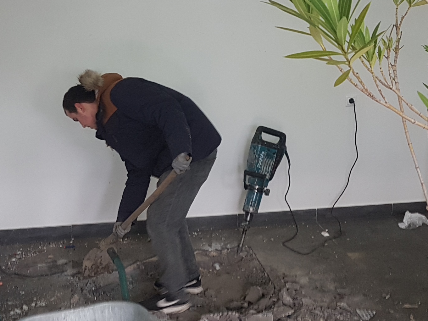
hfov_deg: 34.9
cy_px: 140
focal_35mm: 55
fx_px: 680
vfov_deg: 26.5
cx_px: 199
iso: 64
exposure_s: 1/50
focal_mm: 4.2
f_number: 1.7
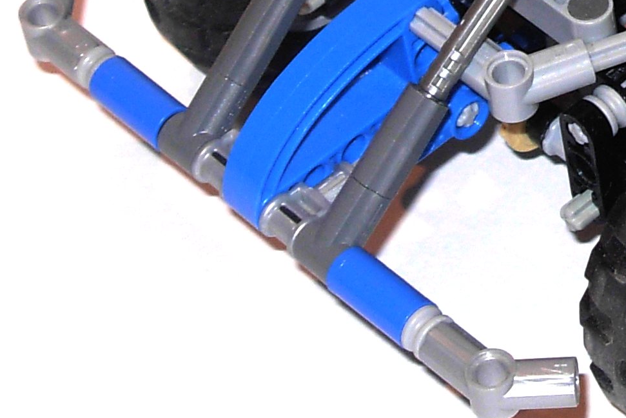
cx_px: 821
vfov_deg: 5.4
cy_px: -275
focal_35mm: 250
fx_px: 4348
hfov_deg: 8.1
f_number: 3.6
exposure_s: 1/32
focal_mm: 12.5
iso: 79
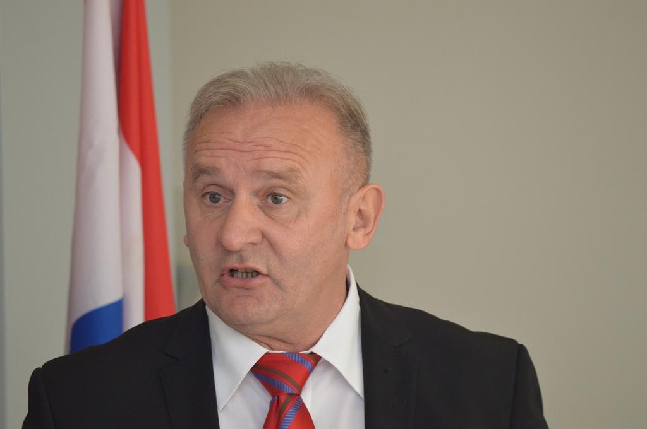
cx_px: 324
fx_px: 5385
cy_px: 214
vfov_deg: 4.6
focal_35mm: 300
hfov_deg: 6.9
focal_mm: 200
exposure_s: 1/60
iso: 800
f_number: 5.6
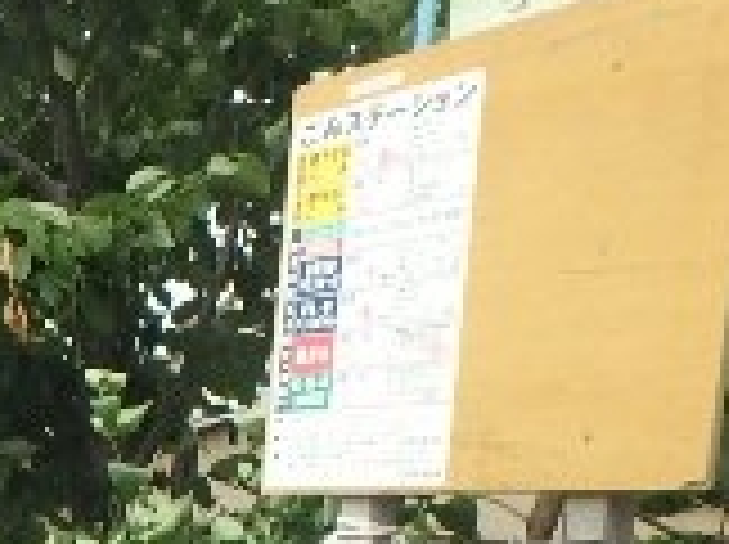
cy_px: 1048
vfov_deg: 14.9
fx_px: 1745
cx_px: -198
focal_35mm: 83
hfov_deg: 21.5
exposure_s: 1/250
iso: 125
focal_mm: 3.7
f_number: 3.5
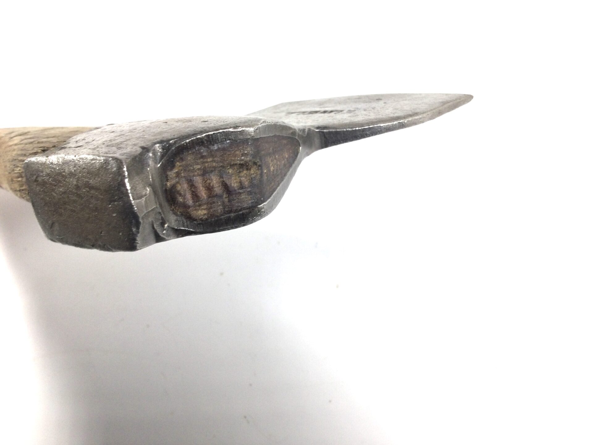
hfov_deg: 58.4
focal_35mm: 31
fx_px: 531
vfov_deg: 45.4
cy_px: 222
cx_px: 296
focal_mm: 3.3
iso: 25
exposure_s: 1/50
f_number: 2.4
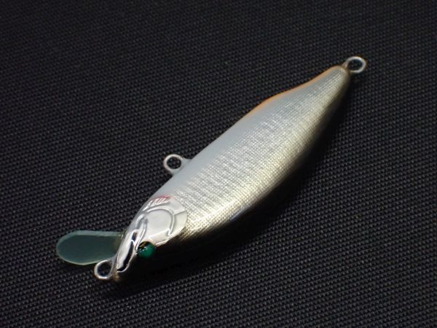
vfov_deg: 16.8
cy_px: 164
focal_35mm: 88
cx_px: 218
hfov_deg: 22.3
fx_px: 1111
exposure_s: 1/100
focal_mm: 15.66
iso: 800
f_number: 4.5
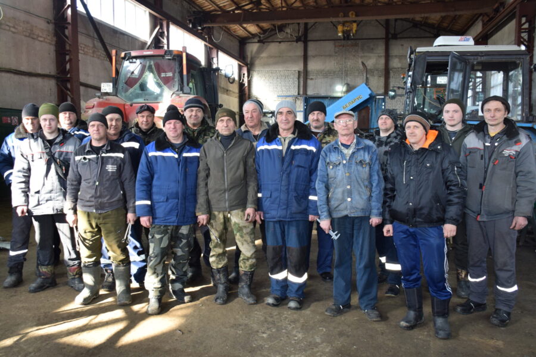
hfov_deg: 61.9
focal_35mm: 30
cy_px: 178
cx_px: 268
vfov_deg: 43.6
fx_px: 447
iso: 800
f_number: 5.6
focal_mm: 20
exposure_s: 1/125
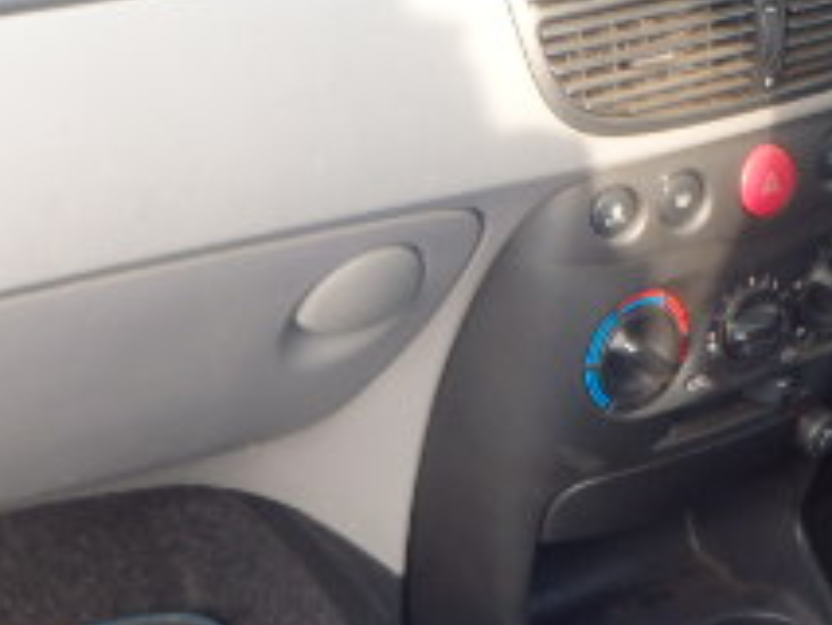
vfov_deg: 17.5
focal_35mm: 84
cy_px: 457
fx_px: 2020
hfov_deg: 23.1
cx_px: 617
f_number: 3.9
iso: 200
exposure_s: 1/60
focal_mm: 5
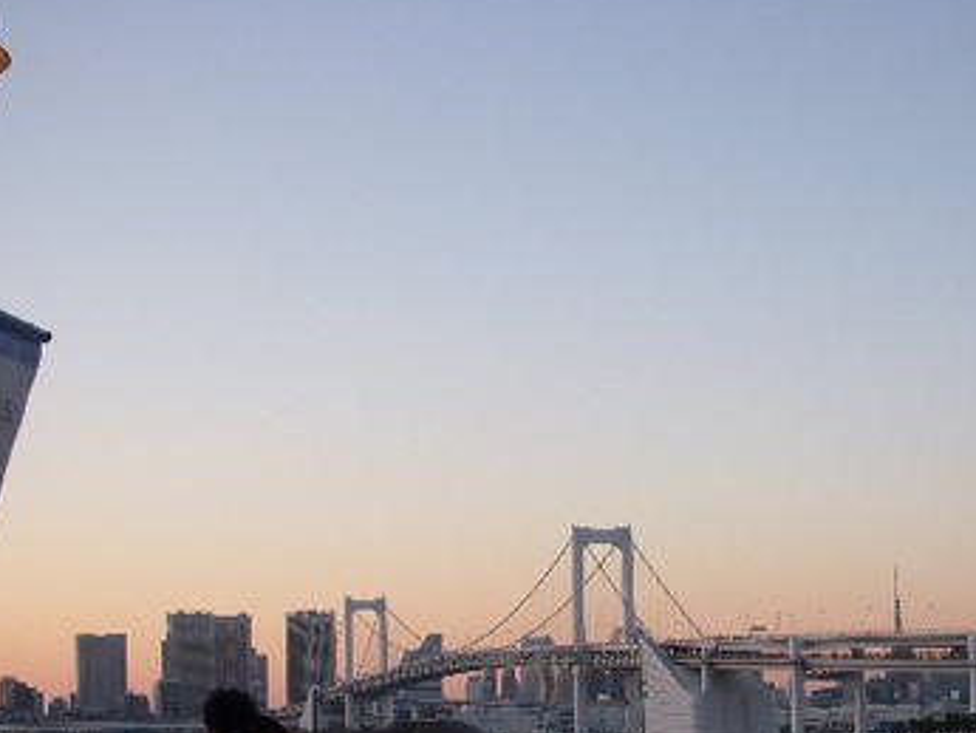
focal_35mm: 66
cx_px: 702
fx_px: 1862
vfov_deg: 21.9
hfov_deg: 29.0
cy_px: 617
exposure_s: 1/160
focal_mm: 6.3
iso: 100
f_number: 3.3
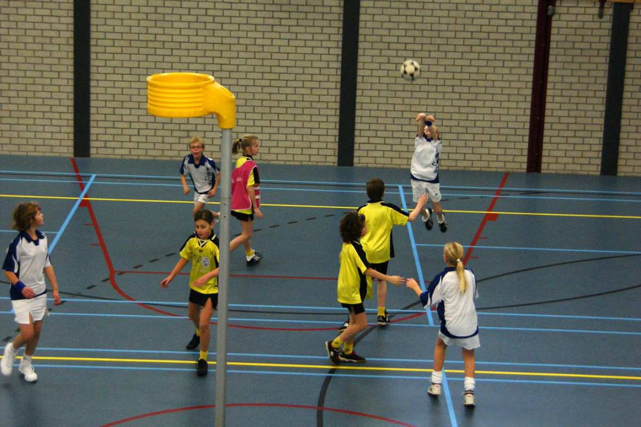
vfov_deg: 22.6
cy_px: 214
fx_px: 1068
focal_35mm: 60
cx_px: 320
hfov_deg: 33.4
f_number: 4.5
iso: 800
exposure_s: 1/160
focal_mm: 40
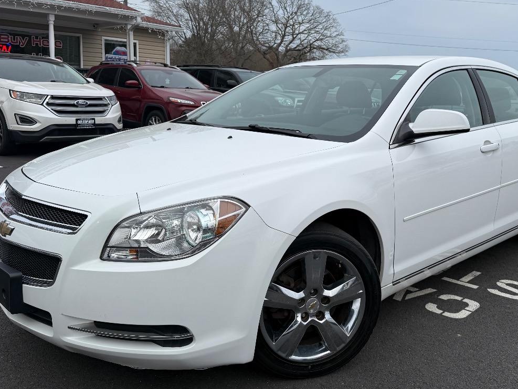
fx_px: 524
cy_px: 155
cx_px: 290
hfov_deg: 52.5
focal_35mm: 35
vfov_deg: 40.5
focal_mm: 6.76
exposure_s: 1/1361
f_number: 1.78
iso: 80
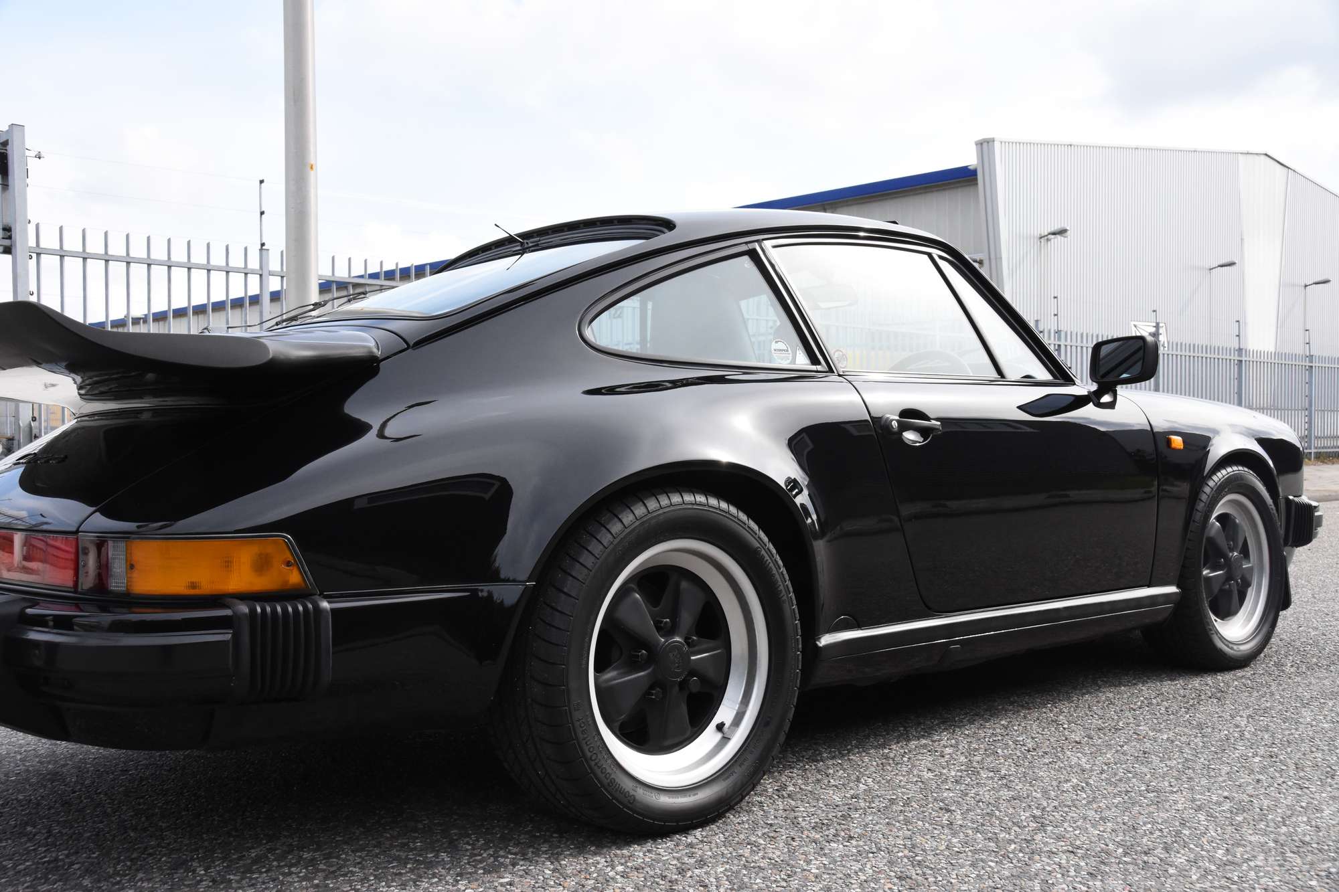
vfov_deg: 40.0
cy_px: 446
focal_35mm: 33
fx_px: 1227
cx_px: 670
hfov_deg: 57.2
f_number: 10
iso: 1600
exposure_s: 1/1250
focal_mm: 22
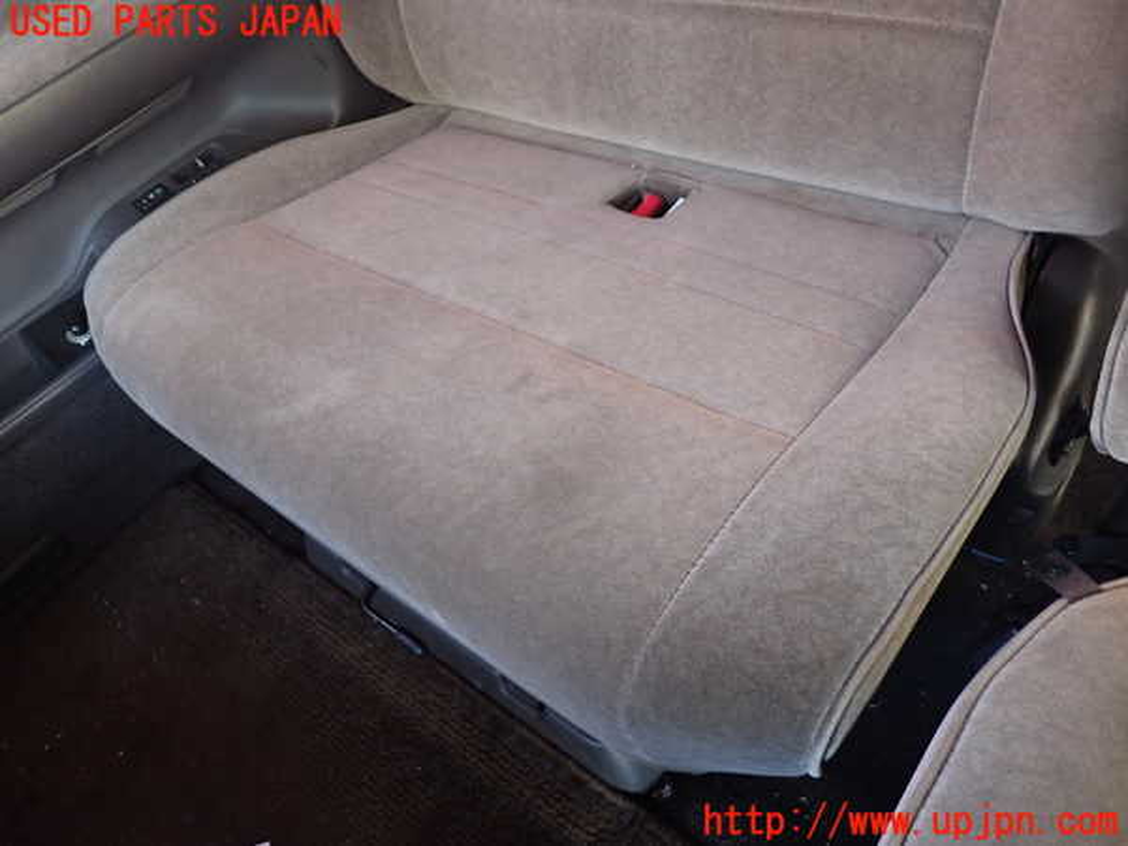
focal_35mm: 25
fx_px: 815
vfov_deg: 54.9
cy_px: 423
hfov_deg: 69.4
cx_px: 564
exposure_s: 1/30
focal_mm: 4.5
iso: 320
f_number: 2
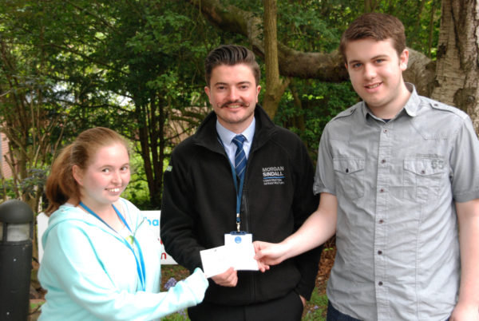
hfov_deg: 38.8
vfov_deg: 26.6
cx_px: 240
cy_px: 160
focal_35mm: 51
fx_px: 680
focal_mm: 34
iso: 1250
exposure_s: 1/160
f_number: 4.5
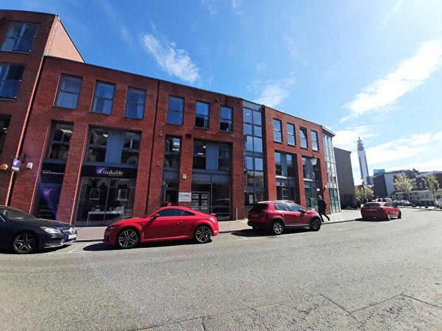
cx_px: 221
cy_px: 166
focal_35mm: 13
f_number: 2.2
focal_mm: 1.42
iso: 40
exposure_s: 1/1007
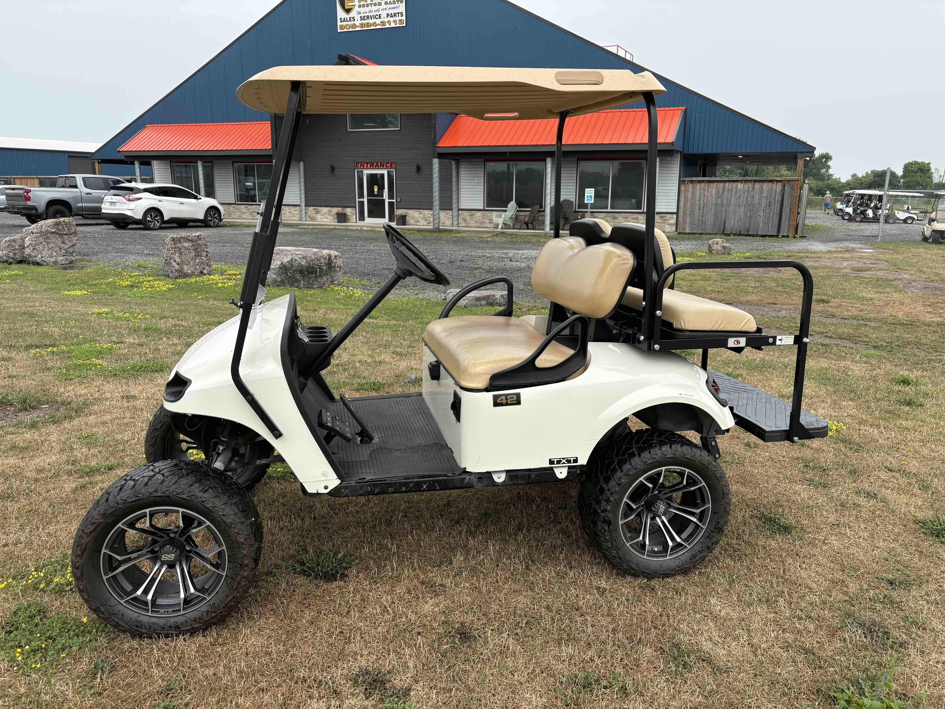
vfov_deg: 53.1
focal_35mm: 26
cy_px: 354
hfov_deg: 67.3
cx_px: 472
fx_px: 710
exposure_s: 1/810
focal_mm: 5.96
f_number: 1.6
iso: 50
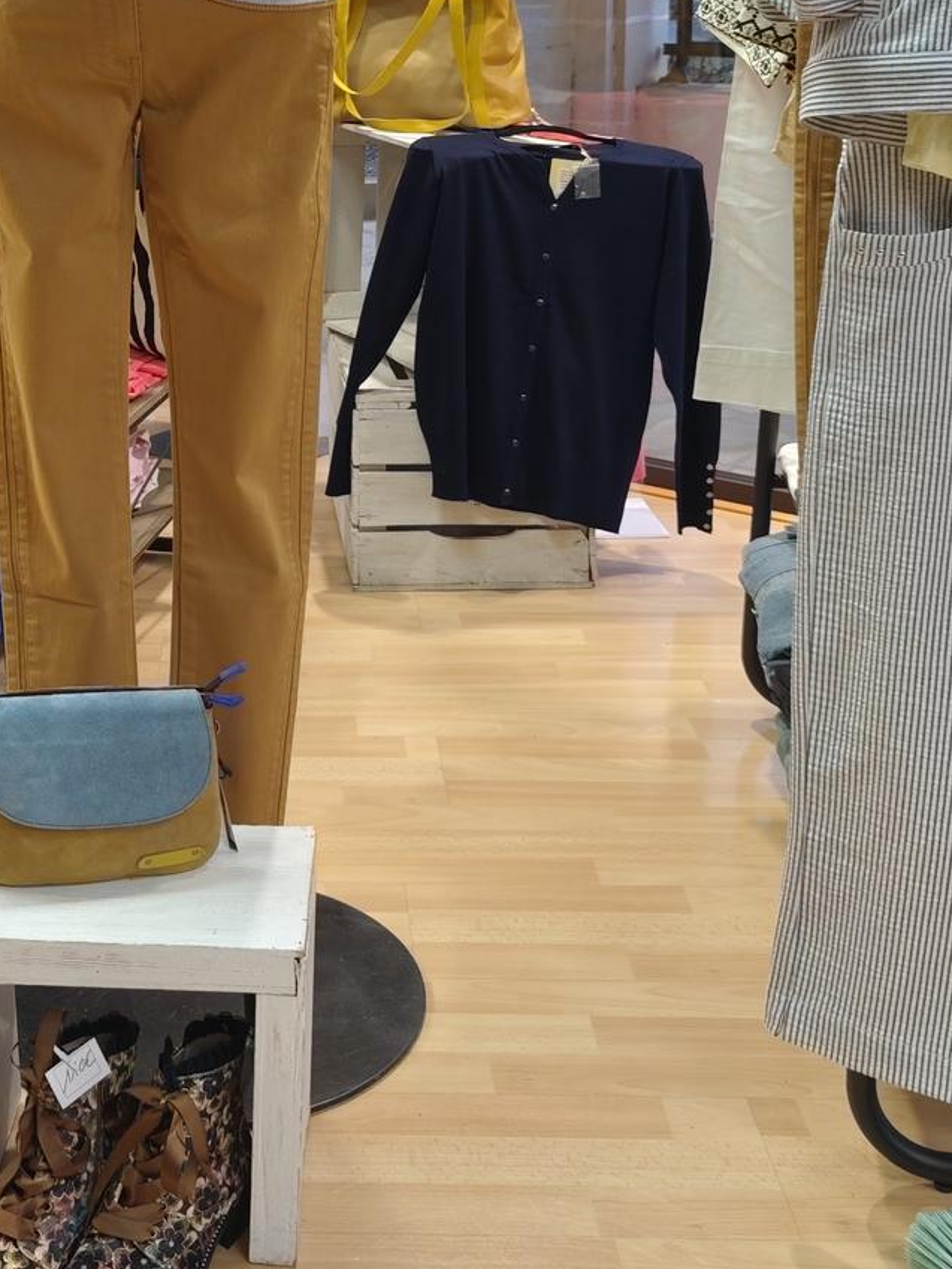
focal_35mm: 52
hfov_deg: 27.4
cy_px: 268
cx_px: 158
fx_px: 1906
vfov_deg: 35.7
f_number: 1.65
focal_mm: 6.19
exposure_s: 1/100
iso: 500
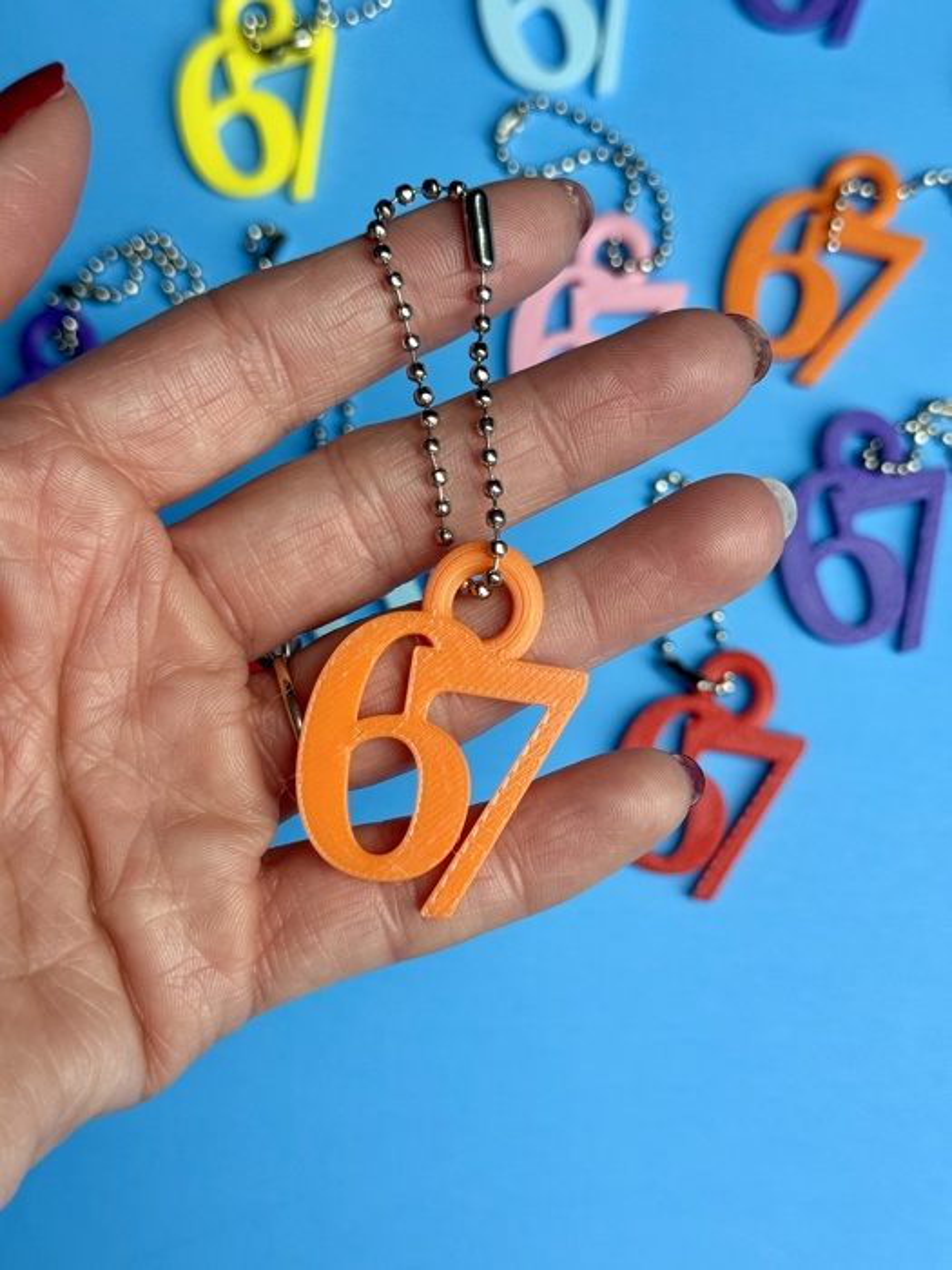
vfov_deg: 39.7
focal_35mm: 48
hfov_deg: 30.3
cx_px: 476
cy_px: 635
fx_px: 1760
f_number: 1.78
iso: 64
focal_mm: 6.76
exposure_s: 1/261
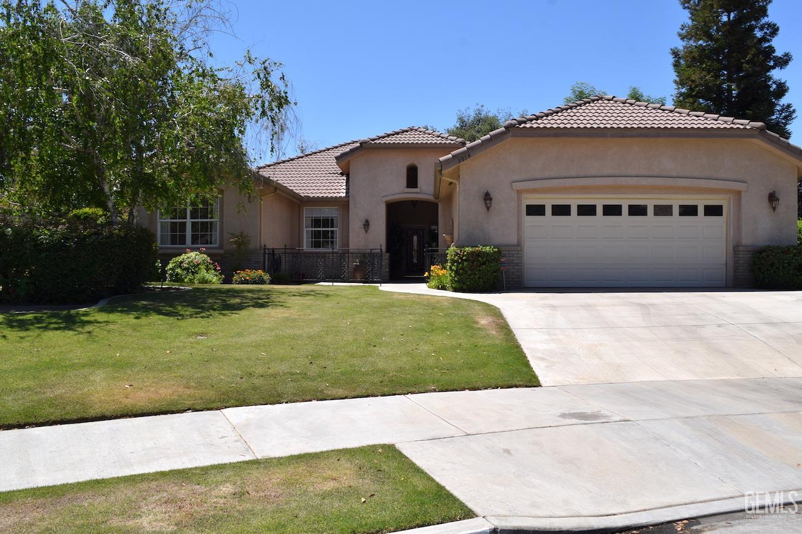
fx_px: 601
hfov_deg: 67.4
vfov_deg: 47.9
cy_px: 267
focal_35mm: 27
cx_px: 401
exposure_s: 1/200
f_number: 11
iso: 100
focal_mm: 18
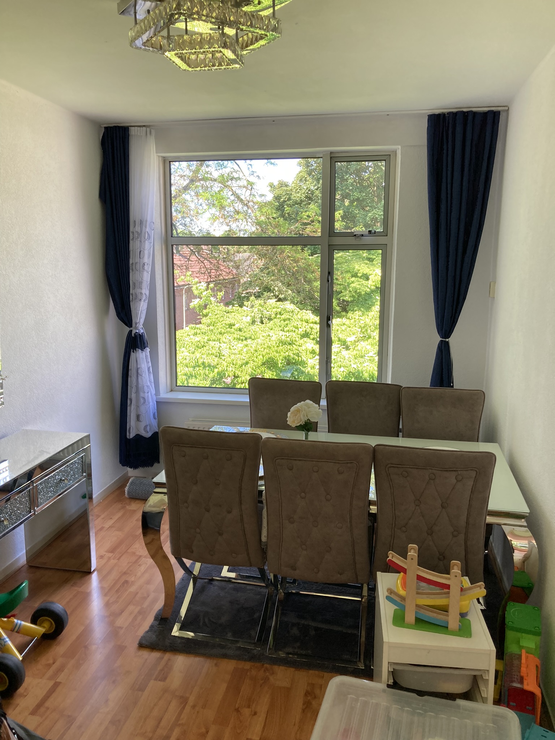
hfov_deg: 49.7
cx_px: 278
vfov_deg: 63.4
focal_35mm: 28
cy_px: 370
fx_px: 599
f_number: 1.8
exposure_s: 1/121
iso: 40
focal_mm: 3.99
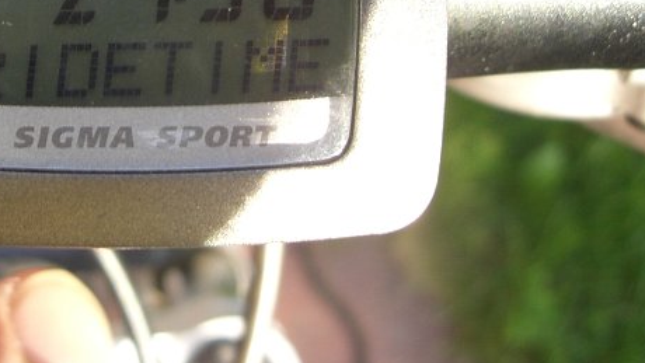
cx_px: 139
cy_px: -38
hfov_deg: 28.8
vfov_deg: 16.3
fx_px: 1232
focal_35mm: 72
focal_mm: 6.3
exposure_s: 1/100
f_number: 3.1
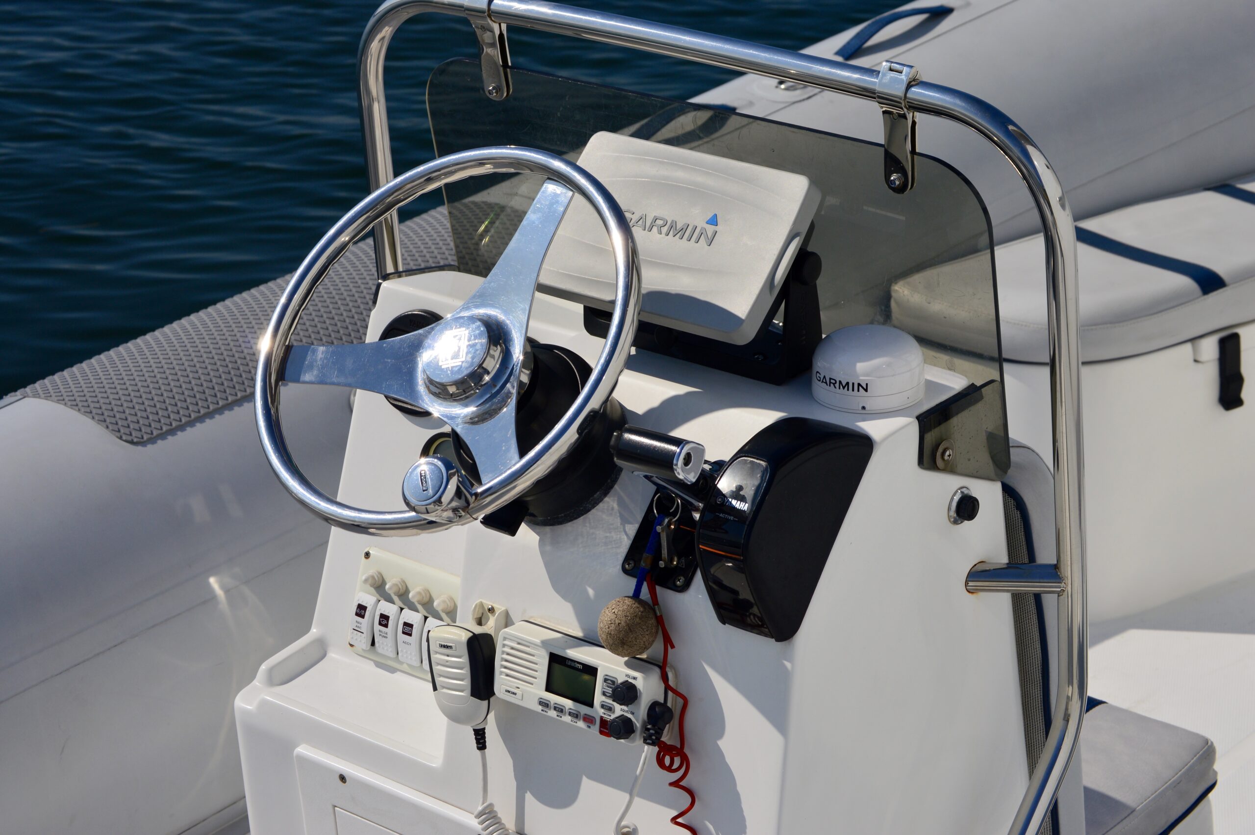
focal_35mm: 82
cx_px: 628
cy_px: 418
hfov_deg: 24.6
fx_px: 2873
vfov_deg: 16.5
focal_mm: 55
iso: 100
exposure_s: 1/640
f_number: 11
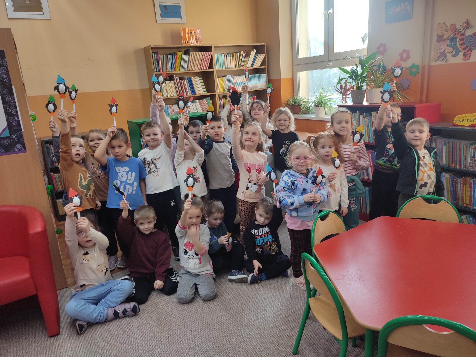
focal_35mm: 25
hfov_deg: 69.4
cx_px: 238
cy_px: 178
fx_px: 344
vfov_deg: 54.9
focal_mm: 6.04
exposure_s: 1/33
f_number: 1.9
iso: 88
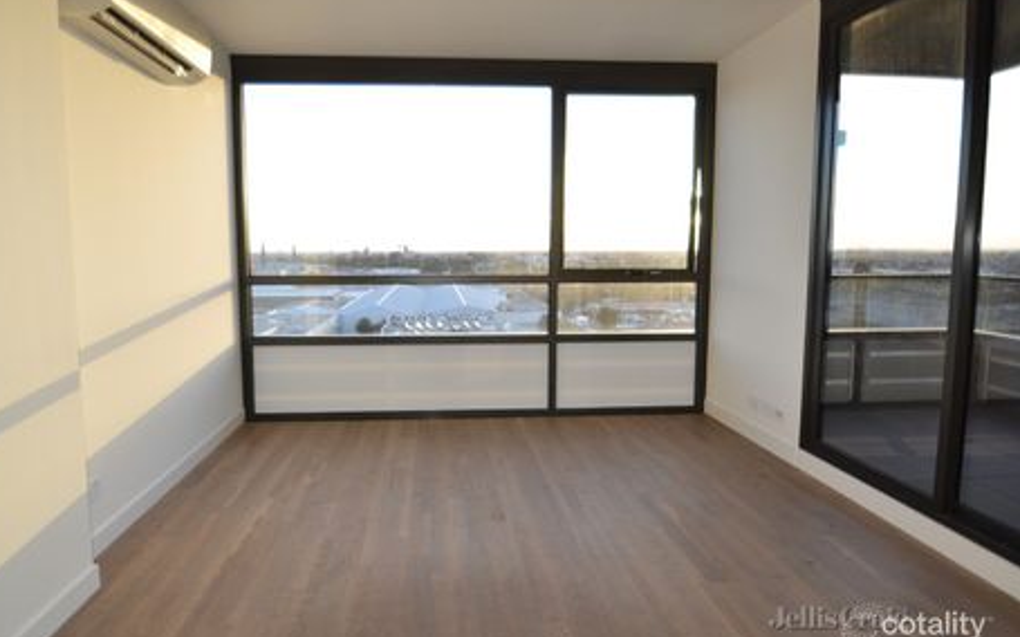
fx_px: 570
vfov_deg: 58.3
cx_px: 495
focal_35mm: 21
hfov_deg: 83.6
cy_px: 320
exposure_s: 1/125
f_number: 4
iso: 220
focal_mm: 13
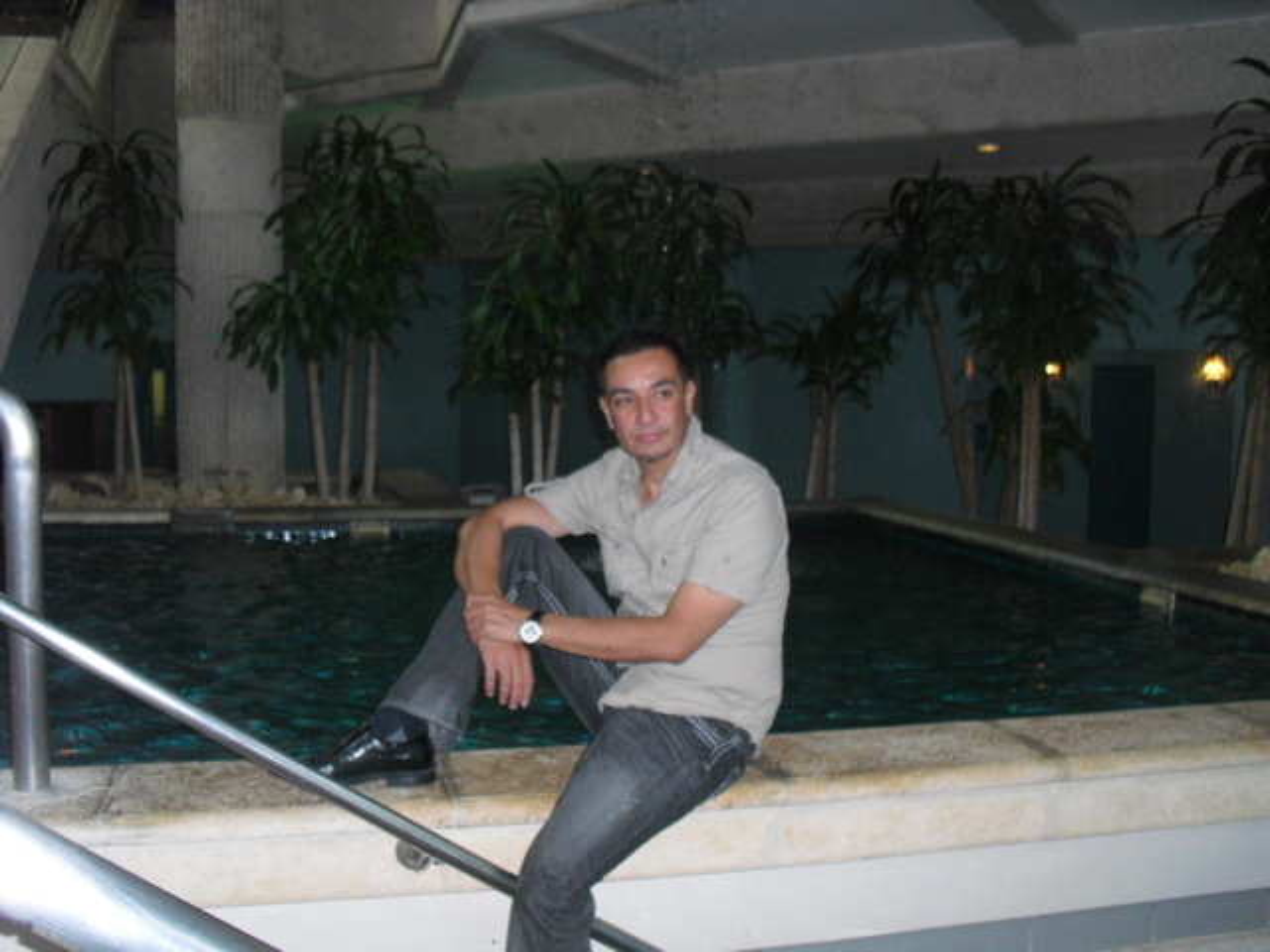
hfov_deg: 51.4
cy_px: 476
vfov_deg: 39.7
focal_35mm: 36
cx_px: 635
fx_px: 1321
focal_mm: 6.3
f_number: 3.1
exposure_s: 1/60
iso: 400
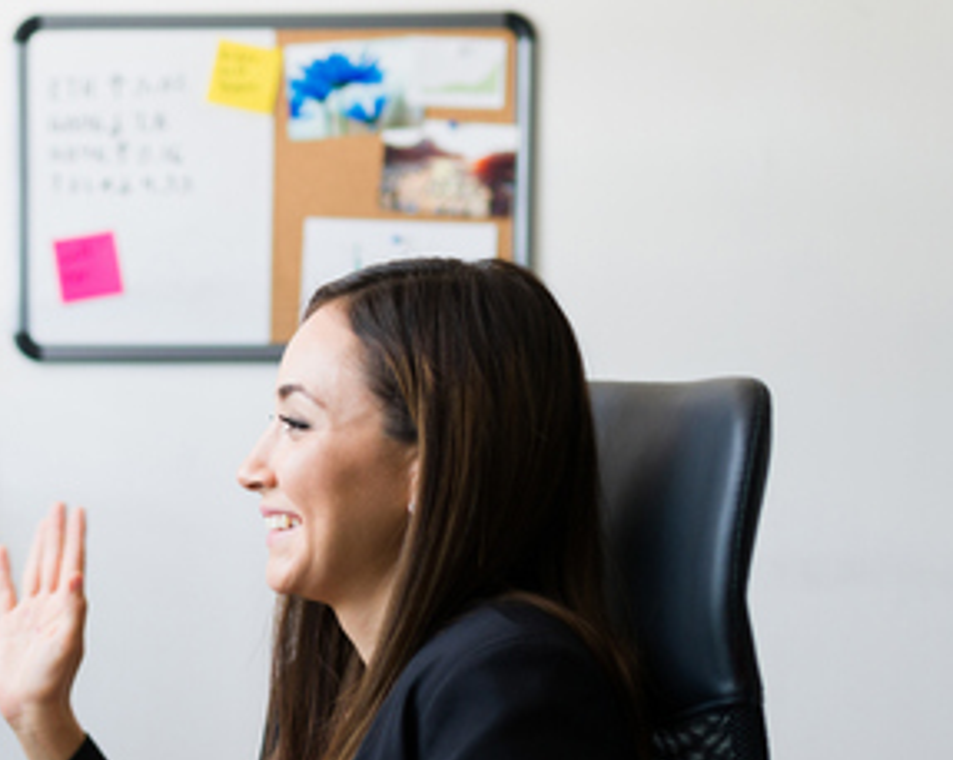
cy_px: 748
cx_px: -73
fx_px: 2339
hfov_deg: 21.9
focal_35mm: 83
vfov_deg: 18.0
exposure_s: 1/125
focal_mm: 35
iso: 400
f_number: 1.8
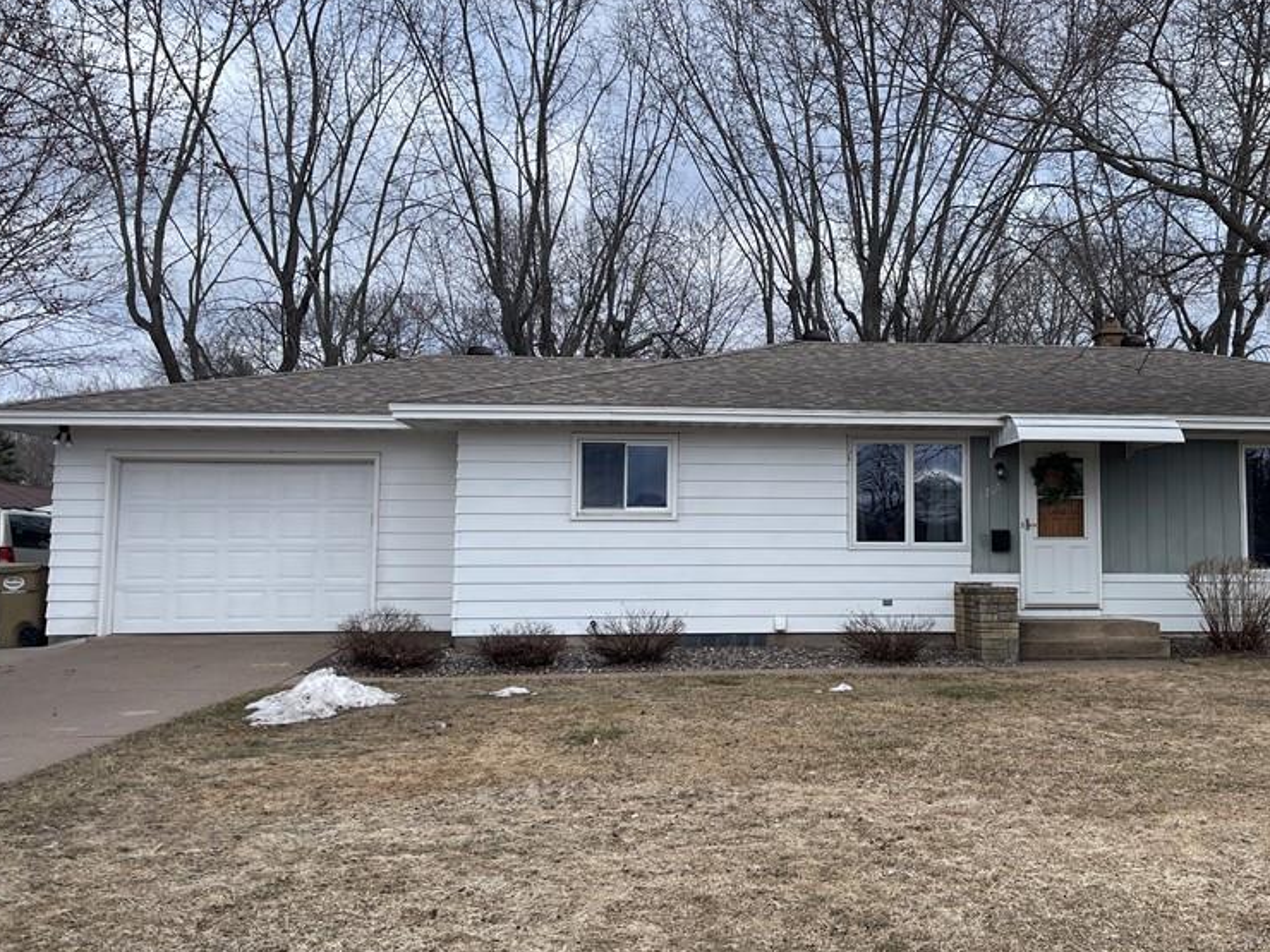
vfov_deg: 39.6
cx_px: 832
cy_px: 444
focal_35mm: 36
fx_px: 1321
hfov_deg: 50.6
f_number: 1.6
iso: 32
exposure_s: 1/1339
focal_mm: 5.1
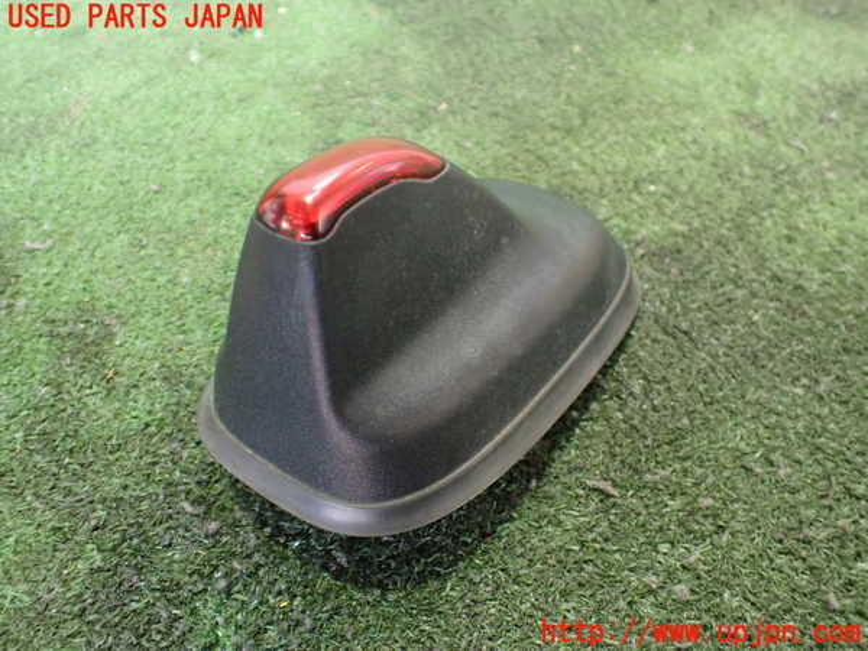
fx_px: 752
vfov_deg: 46.8
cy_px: 326
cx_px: 434
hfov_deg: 60.0
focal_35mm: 30
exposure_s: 1/30
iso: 800
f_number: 2.3
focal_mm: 5.4
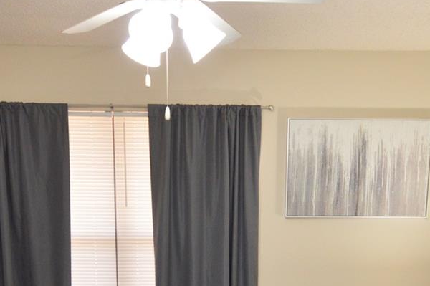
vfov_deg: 25.8
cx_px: 218
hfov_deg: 41.1
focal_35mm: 48
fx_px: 573
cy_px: 319
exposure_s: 1/60
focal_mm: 12
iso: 720
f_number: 4
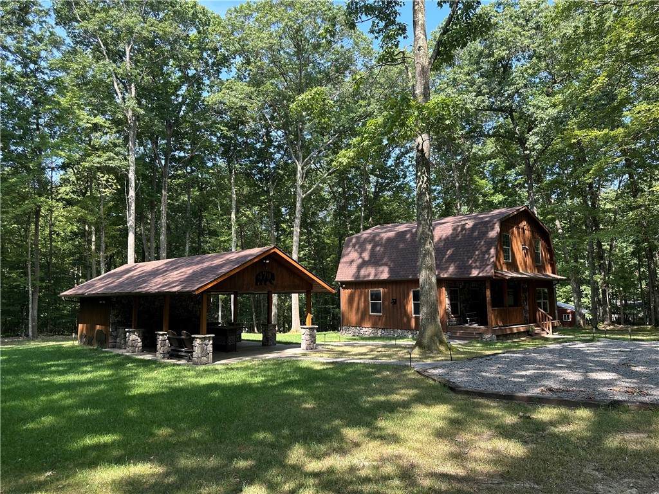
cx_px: 330
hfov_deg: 71.6
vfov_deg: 56.8
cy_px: 247
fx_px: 457
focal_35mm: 24
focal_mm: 6.86
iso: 80
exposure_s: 1/475
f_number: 1.78
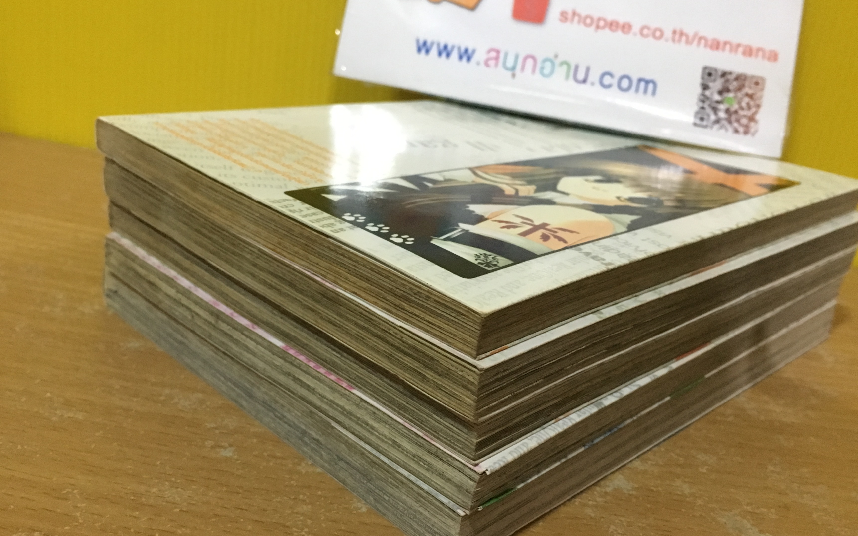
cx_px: 415
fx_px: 842
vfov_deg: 35.3
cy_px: 259
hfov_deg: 54.0
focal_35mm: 36
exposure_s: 1/17
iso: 250
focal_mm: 4.15
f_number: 2.2
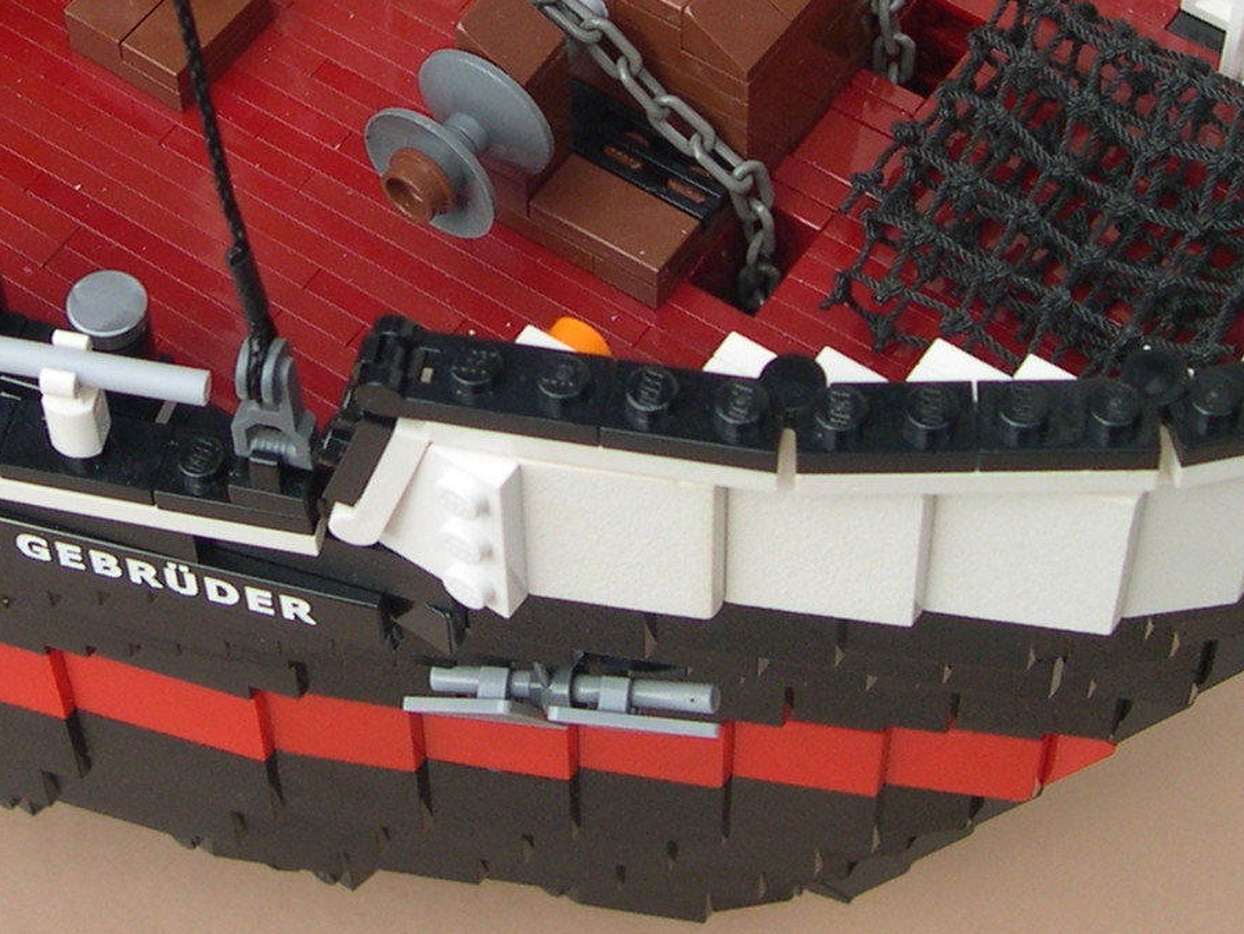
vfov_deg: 15.1
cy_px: -51
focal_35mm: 96
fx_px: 3451
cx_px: 325
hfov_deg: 20.3
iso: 100
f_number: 2.8
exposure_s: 1/466
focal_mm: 8
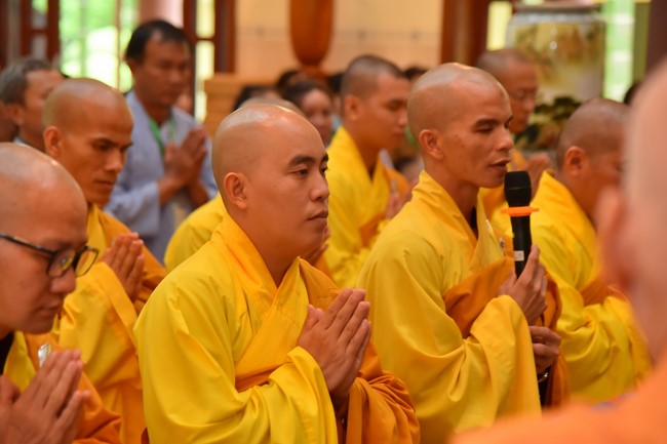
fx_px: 2074
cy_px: 222
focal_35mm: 112
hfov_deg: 18.3
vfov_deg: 12.2
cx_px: 334
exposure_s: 1/125
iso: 1600
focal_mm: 112
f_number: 5.6
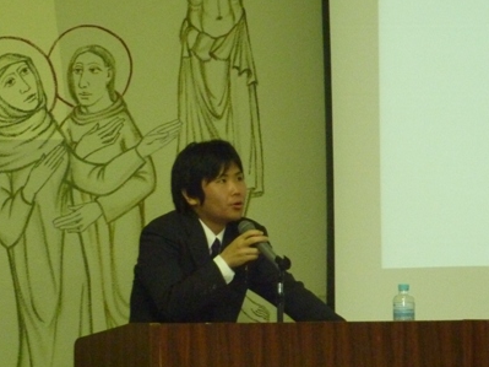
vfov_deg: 4.7
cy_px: 194
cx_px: 260
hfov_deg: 6.3
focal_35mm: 317
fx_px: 4477
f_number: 4.5
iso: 800
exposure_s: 1/50
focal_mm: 32.1
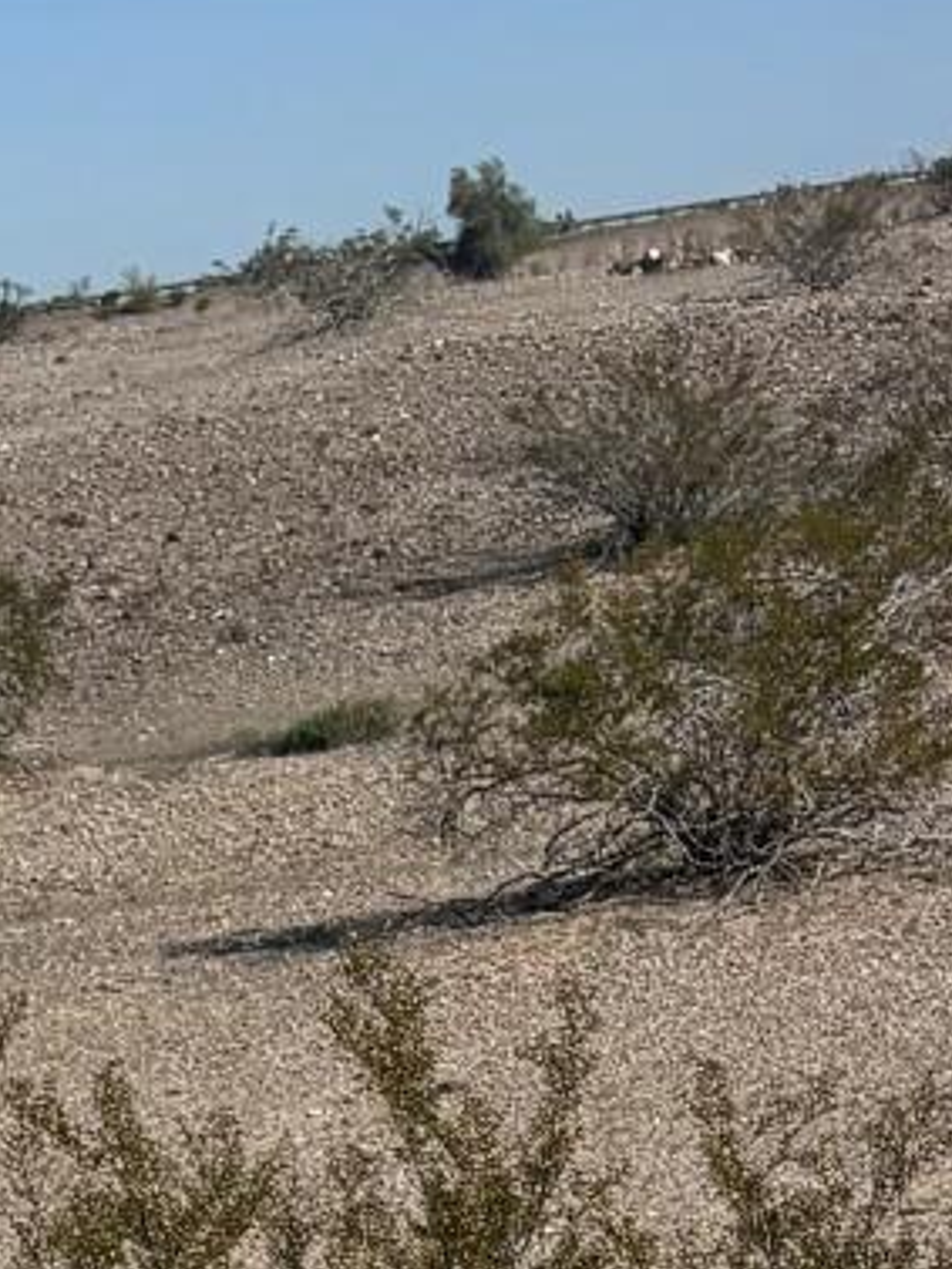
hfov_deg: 9.8
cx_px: -1144
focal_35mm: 138
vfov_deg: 12.2
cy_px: 2777
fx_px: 5057
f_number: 1.6
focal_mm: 5.96
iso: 50
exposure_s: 1/5952
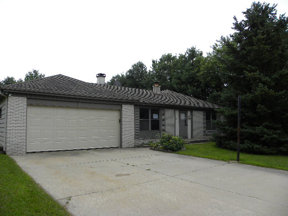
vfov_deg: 53.1
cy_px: 108
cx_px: 144
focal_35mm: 26
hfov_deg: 67.3
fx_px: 216
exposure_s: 1/65.1
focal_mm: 4.6
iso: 64
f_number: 3.2
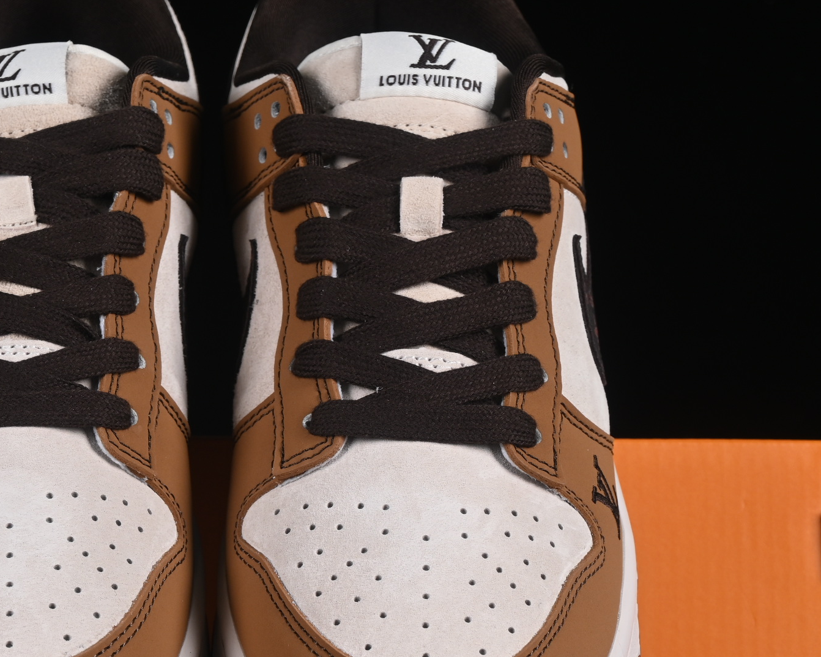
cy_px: 478
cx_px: 209
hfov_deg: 13.2
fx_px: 3548
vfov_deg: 10.6
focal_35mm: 146
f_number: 8
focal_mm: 50
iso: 160
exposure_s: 1/80
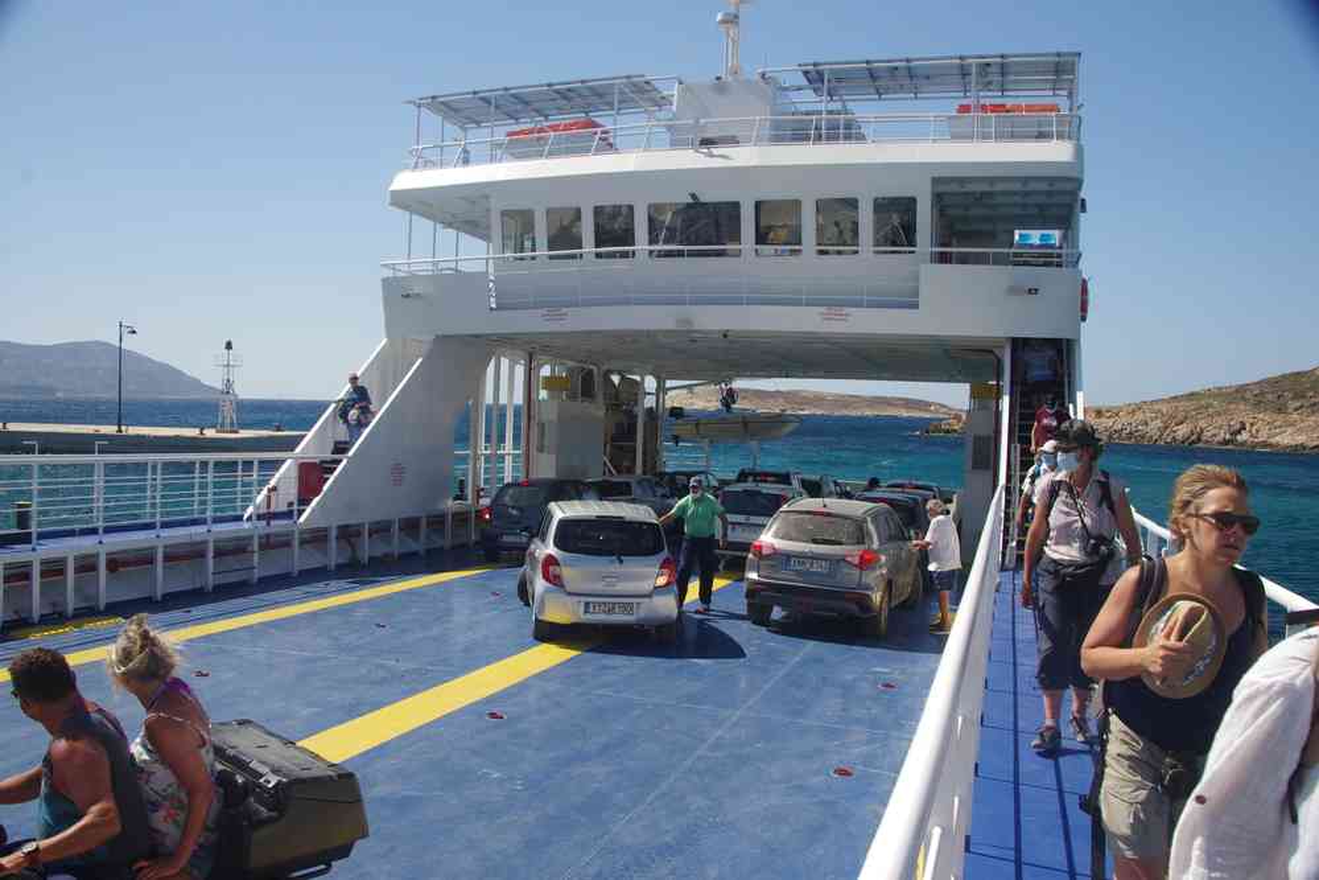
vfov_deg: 42.3
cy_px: 440
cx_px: 660
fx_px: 1136
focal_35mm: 31
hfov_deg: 60.3
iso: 200
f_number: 11
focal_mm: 20.6
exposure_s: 1/100
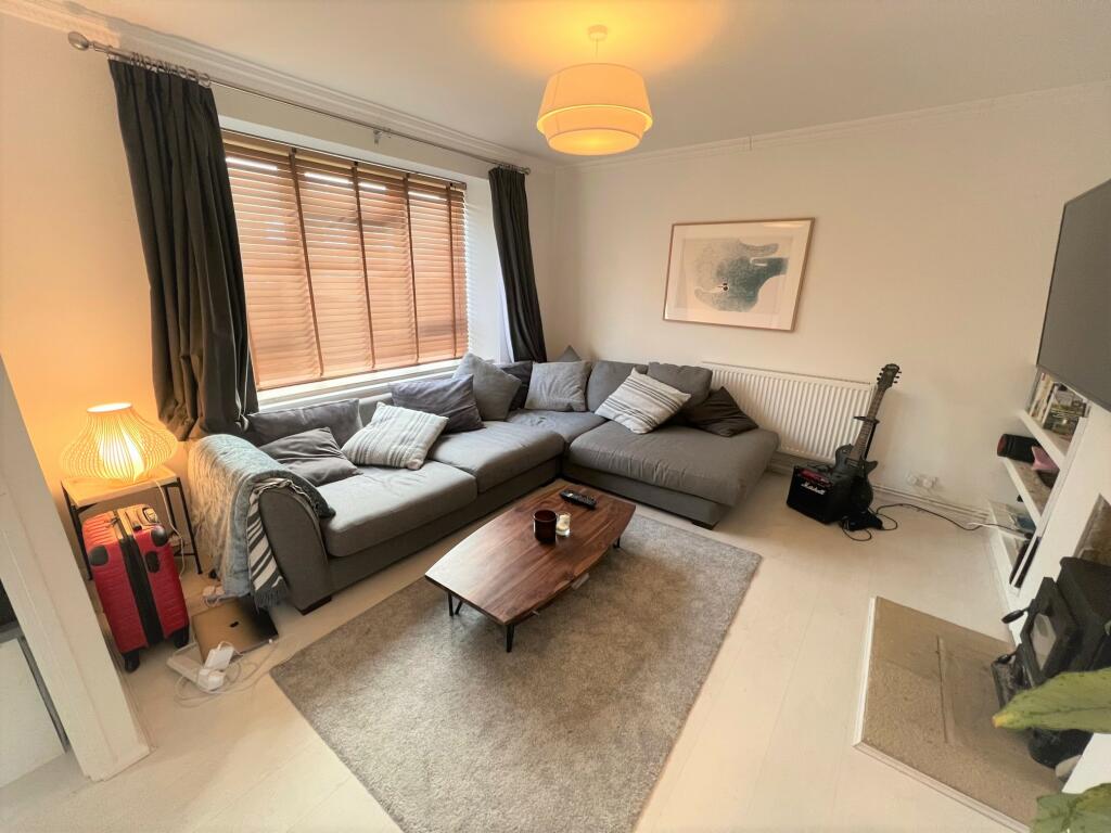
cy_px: 416
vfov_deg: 89.9
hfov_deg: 106.2
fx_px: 417
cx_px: 556
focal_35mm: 13
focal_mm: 1.57
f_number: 1.8
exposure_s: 1/99
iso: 250
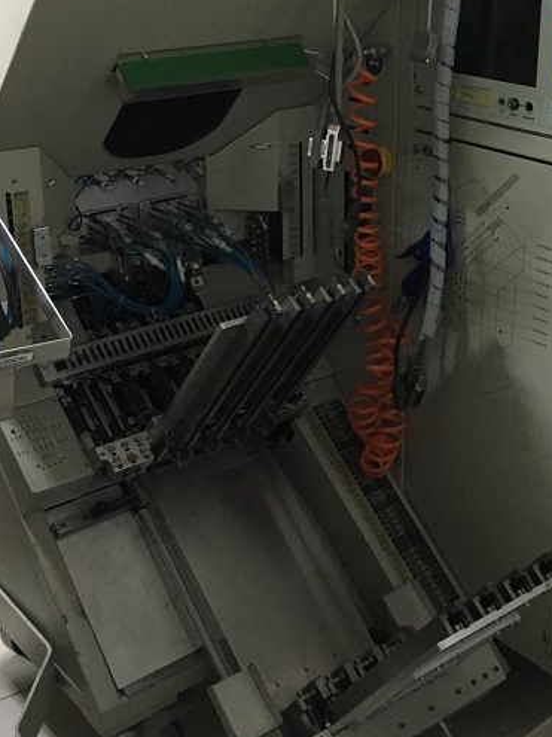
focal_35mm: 52
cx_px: 350
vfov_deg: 36.6
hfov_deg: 27.9
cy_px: 267
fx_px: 1106
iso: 200
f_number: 2.2
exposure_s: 1/25
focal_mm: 4.15
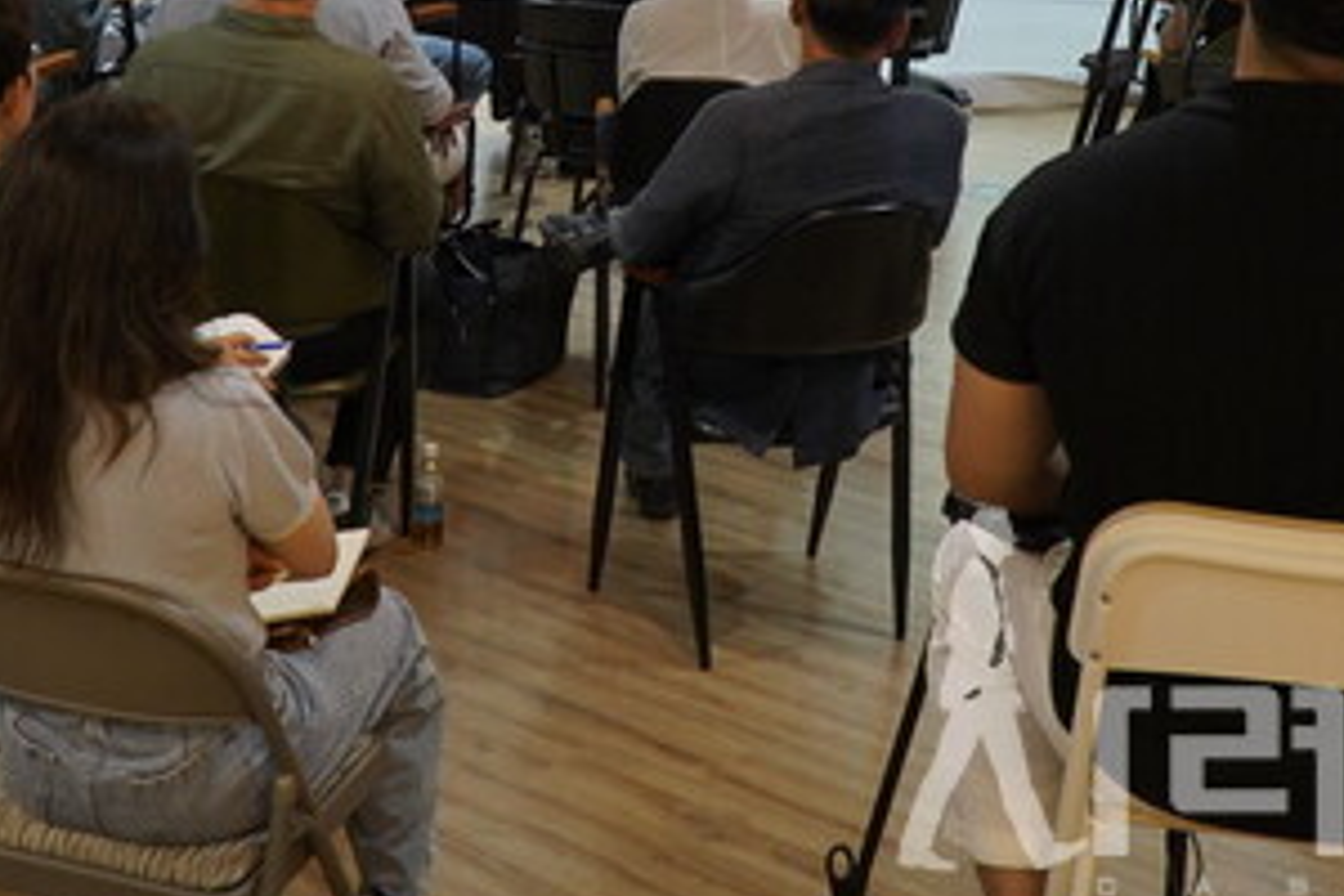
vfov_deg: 22.0
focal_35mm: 60
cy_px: 67
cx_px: 605
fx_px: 2240
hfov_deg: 33.4
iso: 500
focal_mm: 20
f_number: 4
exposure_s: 1/125
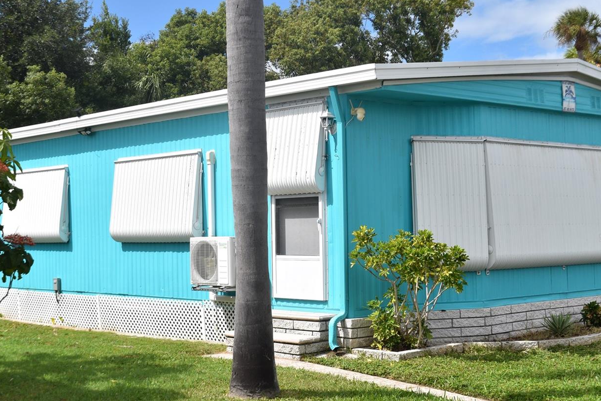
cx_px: 249
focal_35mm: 59
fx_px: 985
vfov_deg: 23.0
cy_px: 238
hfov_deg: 33.9
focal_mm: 30
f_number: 11
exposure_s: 1/500
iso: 200
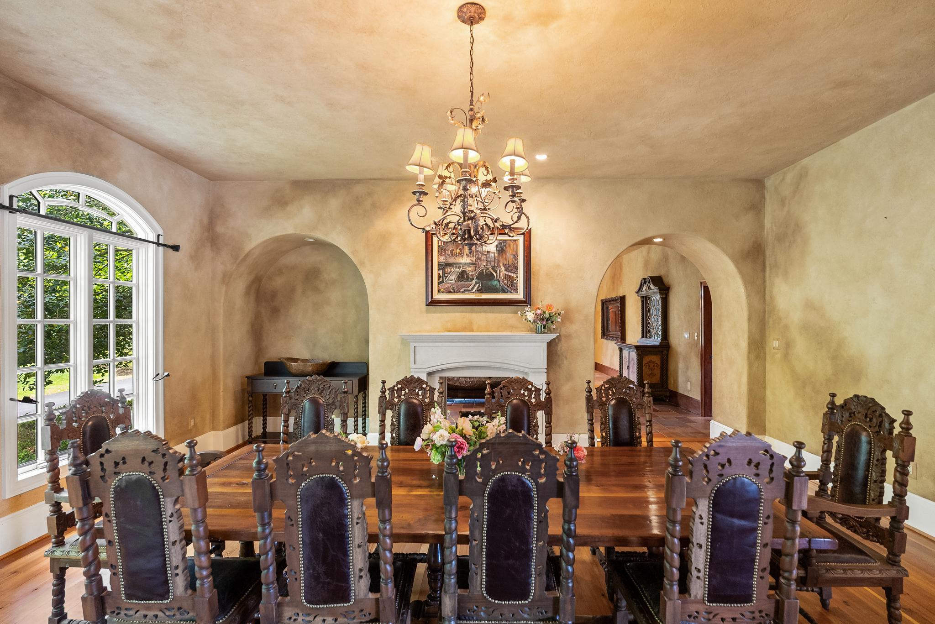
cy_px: 312
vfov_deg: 73.8
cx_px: 468
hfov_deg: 96.7
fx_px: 416
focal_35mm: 16
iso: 1250
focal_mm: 16
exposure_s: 1/15
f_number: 4
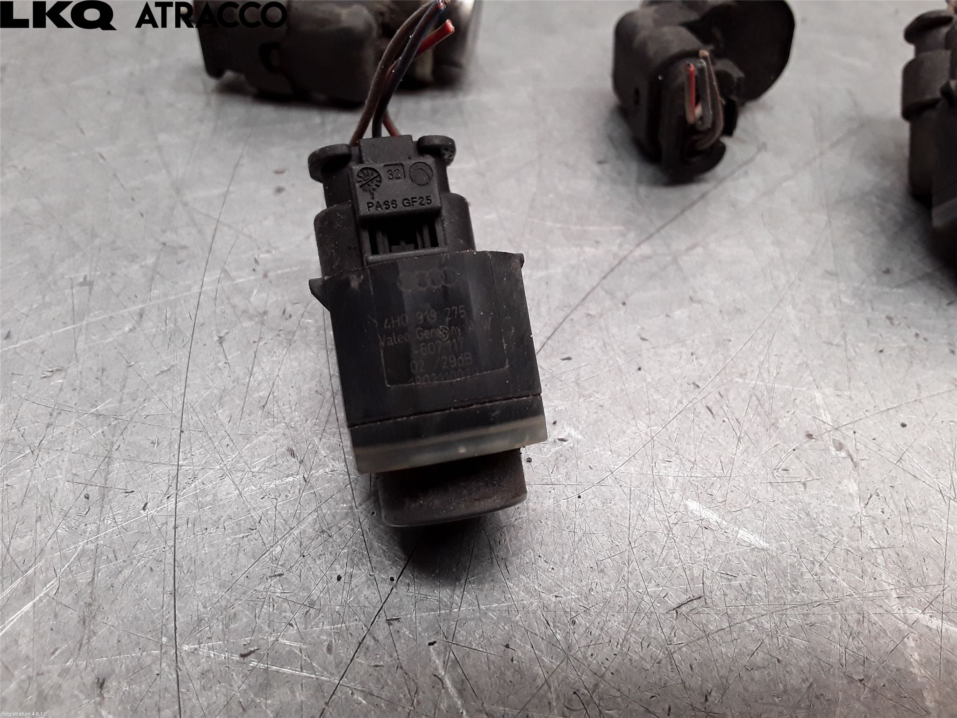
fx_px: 774
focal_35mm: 28
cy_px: 359
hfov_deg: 63.4
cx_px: 478
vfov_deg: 49.7
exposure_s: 1/100
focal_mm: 2.91
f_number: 1.9
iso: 100
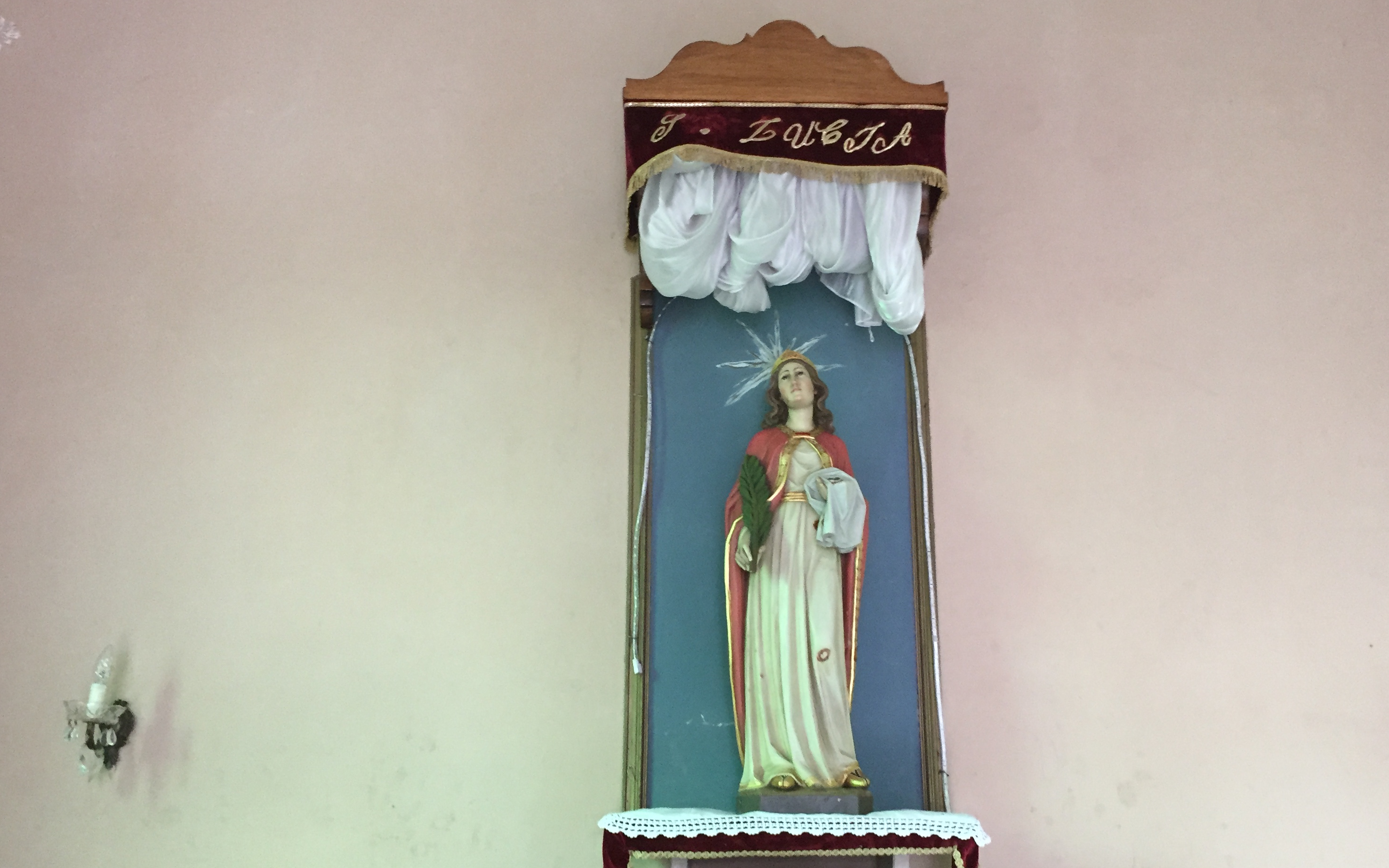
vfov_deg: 37.2
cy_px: 481
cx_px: 757
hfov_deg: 56.6
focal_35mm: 34
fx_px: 1287
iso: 200
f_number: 2.2
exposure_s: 1/33
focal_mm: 4.15
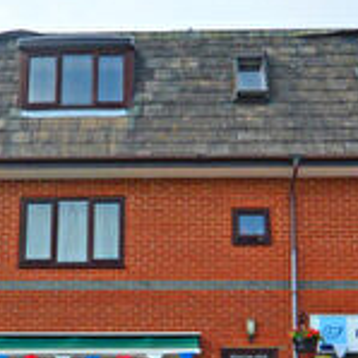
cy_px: 296
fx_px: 702
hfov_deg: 28.6
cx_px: 149
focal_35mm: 60
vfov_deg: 27.9
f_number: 11
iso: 400
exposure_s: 1/500
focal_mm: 10
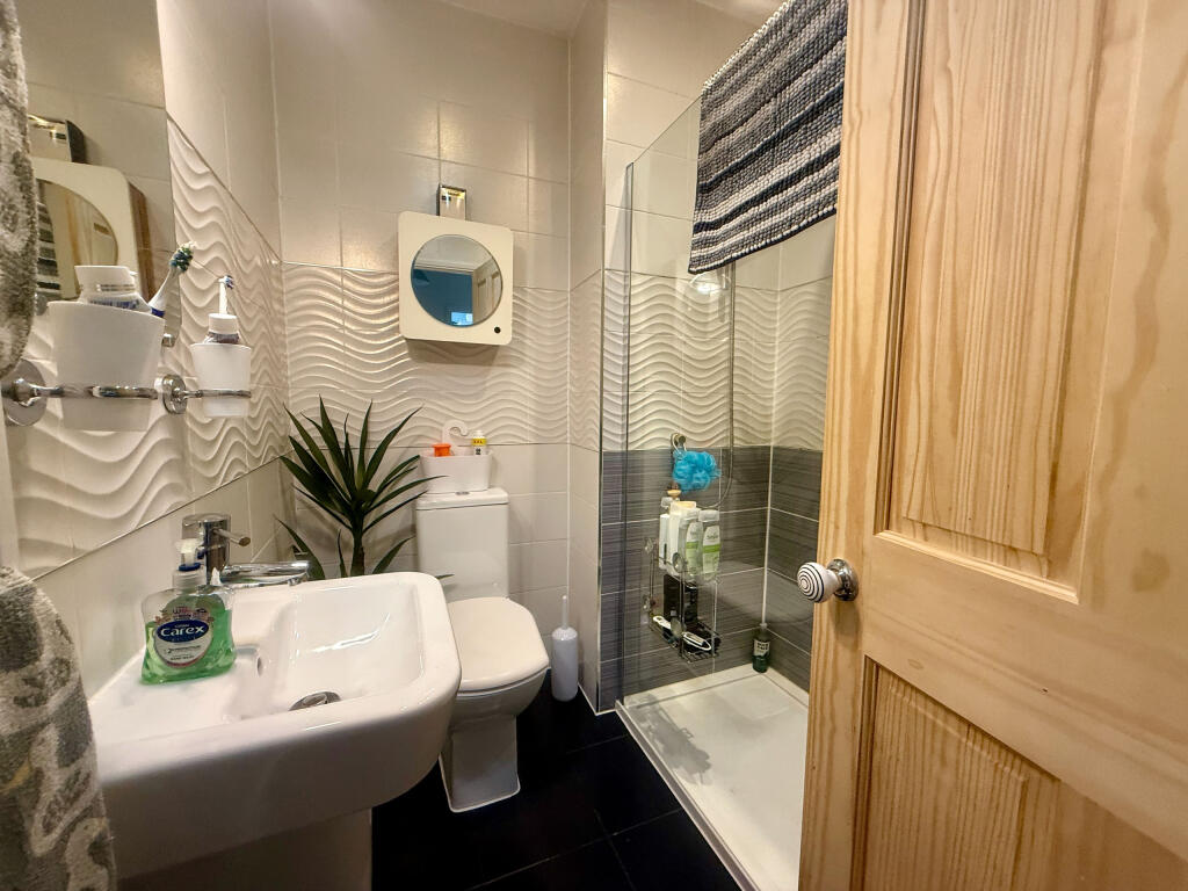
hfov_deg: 102.1
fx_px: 480
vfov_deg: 85.7
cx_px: 594
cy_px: 446
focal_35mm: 14
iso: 250
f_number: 2.2
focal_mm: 2.22
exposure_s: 1/50
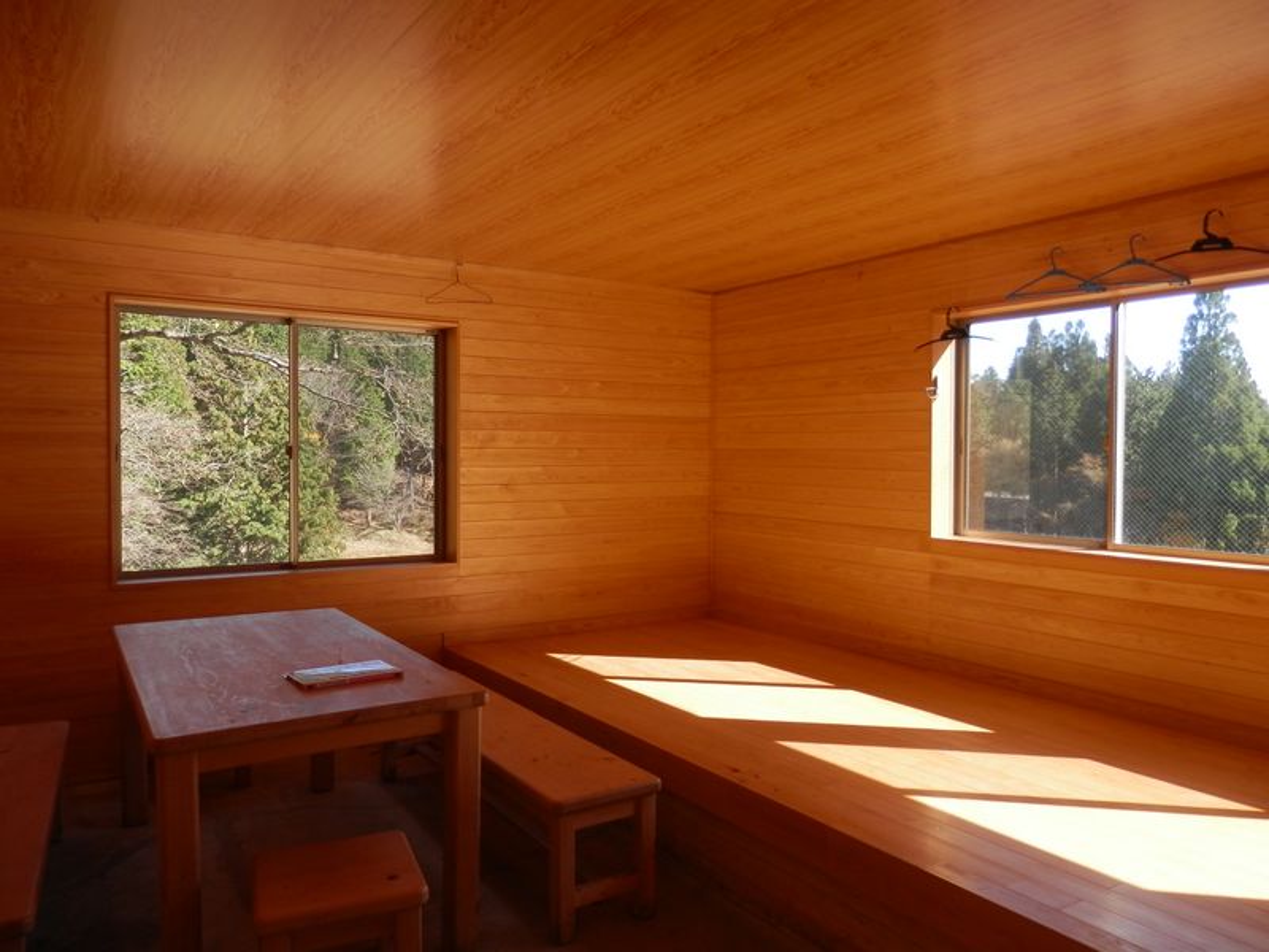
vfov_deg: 54.9
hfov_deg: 69.4
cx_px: 634
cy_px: 476
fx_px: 916
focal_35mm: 25
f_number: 3
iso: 80
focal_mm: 4.5
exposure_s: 1/160
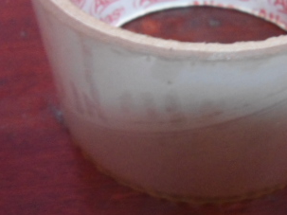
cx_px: 191
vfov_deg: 26.2
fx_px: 456
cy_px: 53
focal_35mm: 55
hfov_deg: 34.6
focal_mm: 4.7
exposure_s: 1/8
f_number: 2.8
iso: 400
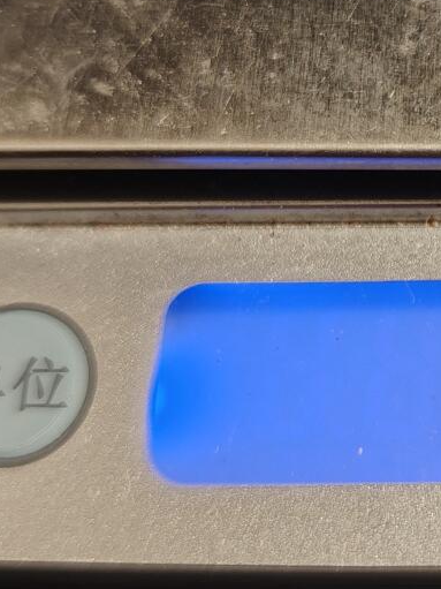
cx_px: 531
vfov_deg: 24.1
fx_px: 1376
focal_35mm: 81
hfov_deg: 17.4
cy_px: 227
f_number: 1.6
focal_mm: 6.06
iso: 125
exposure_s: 1/100
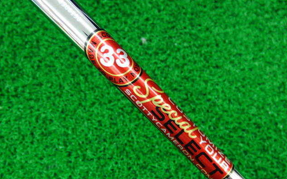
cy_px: 102
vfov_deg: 31.9
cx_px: 144
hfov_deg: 49.3
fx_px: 313
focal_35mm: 40
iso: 400
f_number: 3.6
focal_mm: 6.42
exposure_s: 1/30
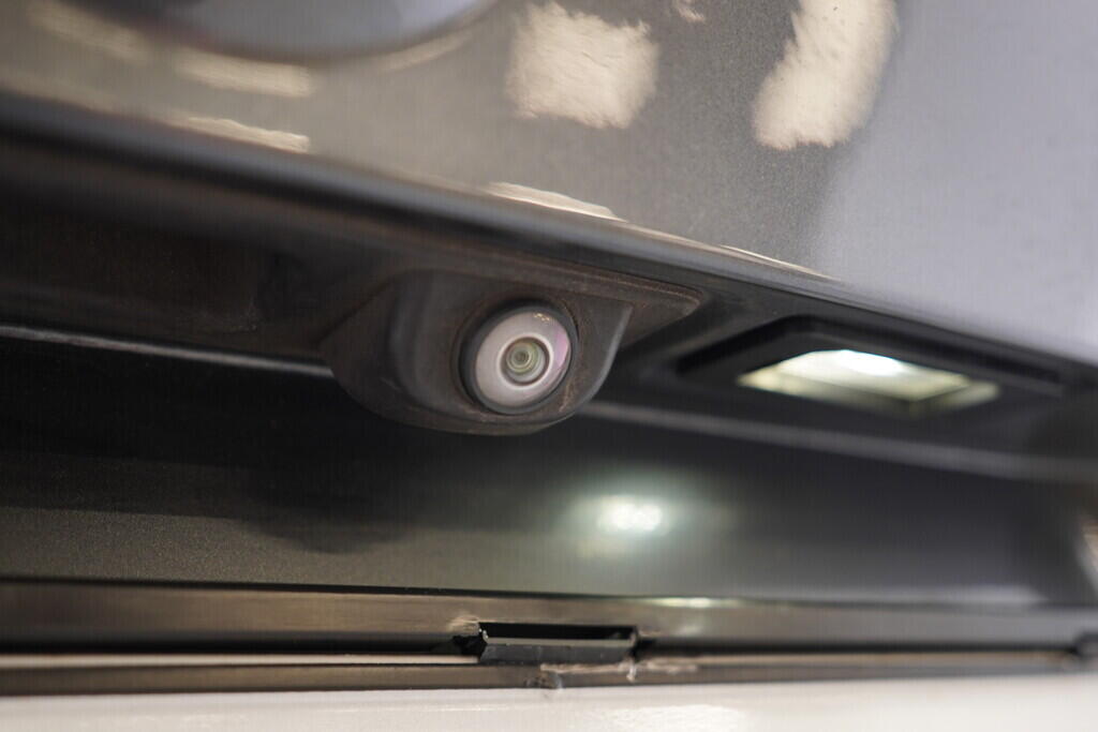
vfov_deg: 36.9
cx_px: 549
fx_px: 1098
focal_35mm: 36
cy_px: 366
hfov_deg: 53.1
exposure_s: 1/40
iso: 250
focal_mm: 24
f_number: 2.8
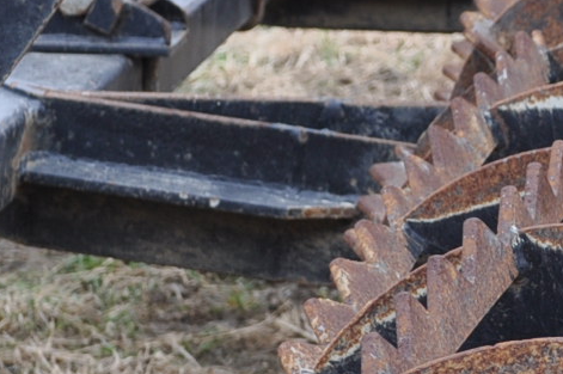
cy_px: 357
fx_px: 3203
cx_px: 617
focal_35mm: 205
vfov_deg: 6.7
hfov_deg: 9.9
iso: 200
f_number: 5.6
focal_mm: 30
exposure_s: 1/125
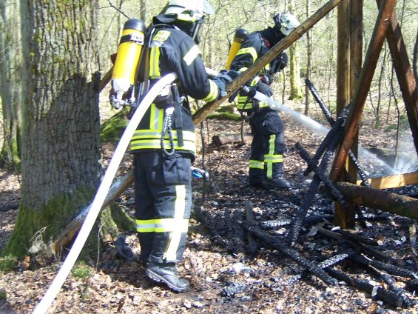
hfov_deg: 37.1
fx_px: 616
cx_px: 278
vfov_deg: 28.6
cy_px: 153
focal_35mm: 51
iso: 80
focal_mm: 6.2
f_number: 2.8
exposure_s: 1/80
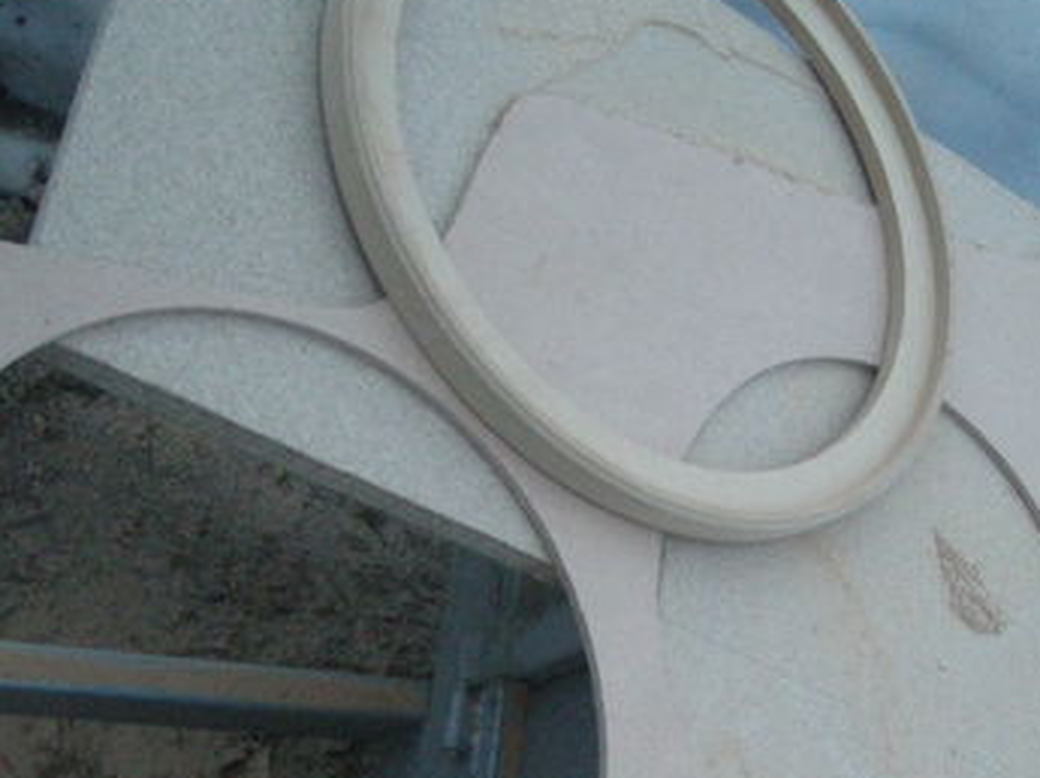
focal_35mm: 65
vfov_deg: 22.3
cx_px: 672
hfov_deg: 29.7
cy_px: 606
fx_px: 1951
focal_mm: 5.7
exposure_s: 1/58.2
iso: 400
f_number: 2.8
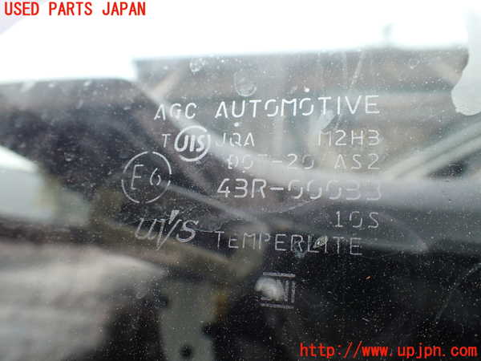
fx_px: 417
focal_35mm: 30
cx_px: 240
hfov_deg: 60.0
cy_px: 180
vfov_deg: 46.8
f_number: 3.2
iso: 100
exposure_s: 1/200
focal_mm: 5.4
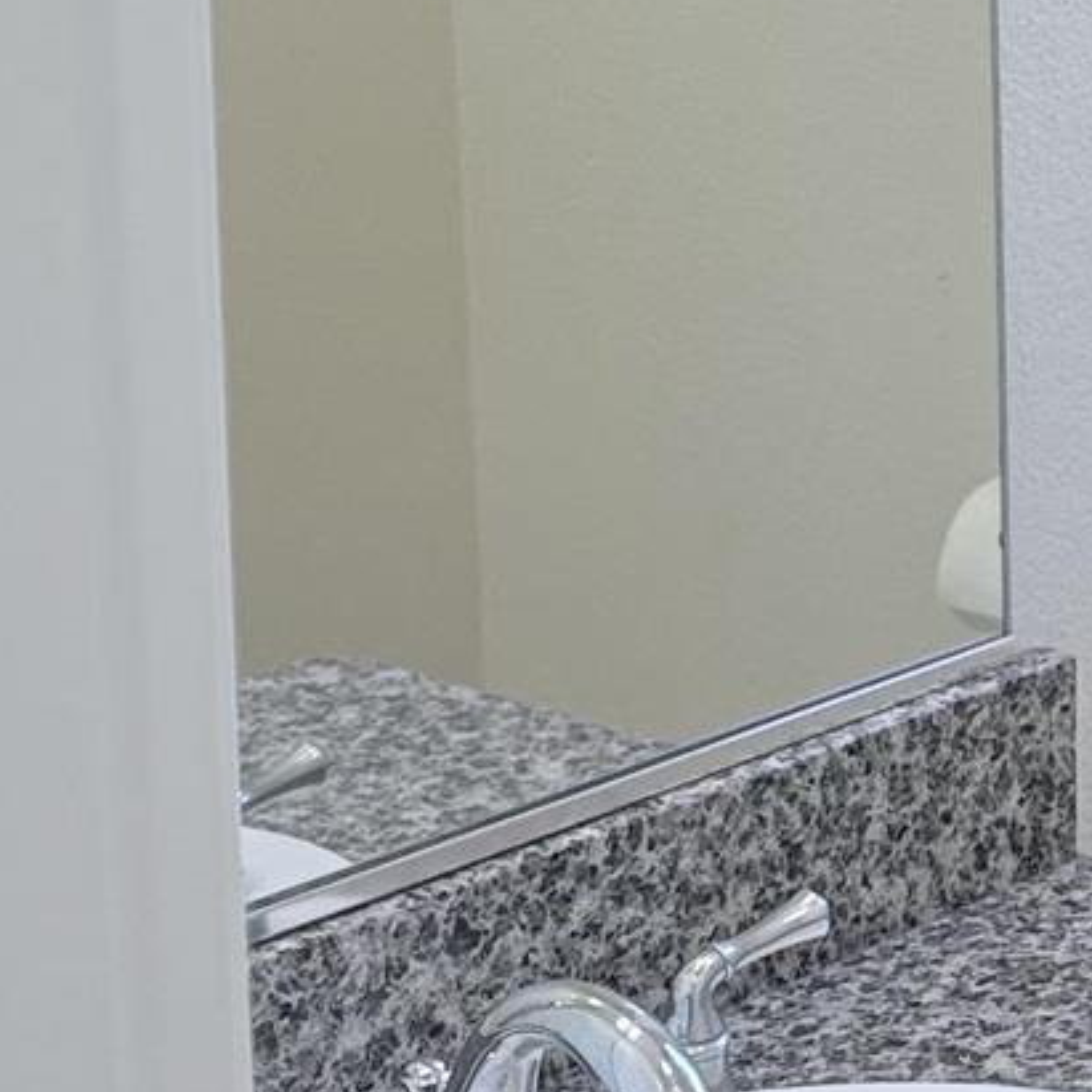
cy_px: -170
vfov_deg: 14.3
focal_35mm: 119
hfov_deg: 13.7
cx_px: 1655
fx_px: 4247
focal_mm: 6.76
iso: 125
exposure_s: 1/231
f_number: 1.78
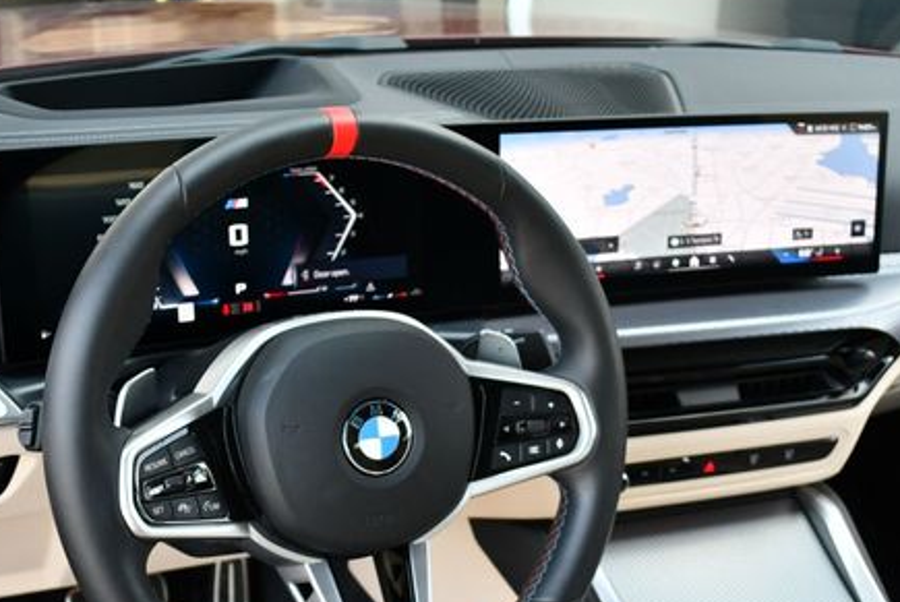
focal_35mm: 53
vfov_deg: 25.4
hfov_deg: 37.5
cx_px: 432
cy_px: 412
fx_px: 1326
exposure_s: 1/250
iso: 500
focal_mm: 18
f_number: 3.5
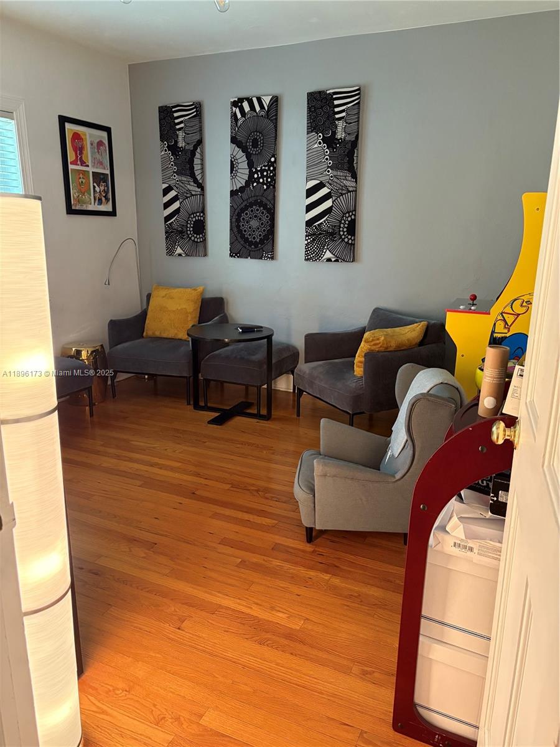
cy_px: 374
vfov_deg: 67.3
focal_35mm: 26
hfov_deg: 53.1
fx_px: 561
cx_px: 280
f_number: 1.6
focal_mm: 5.96
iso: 500
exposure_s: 1/40
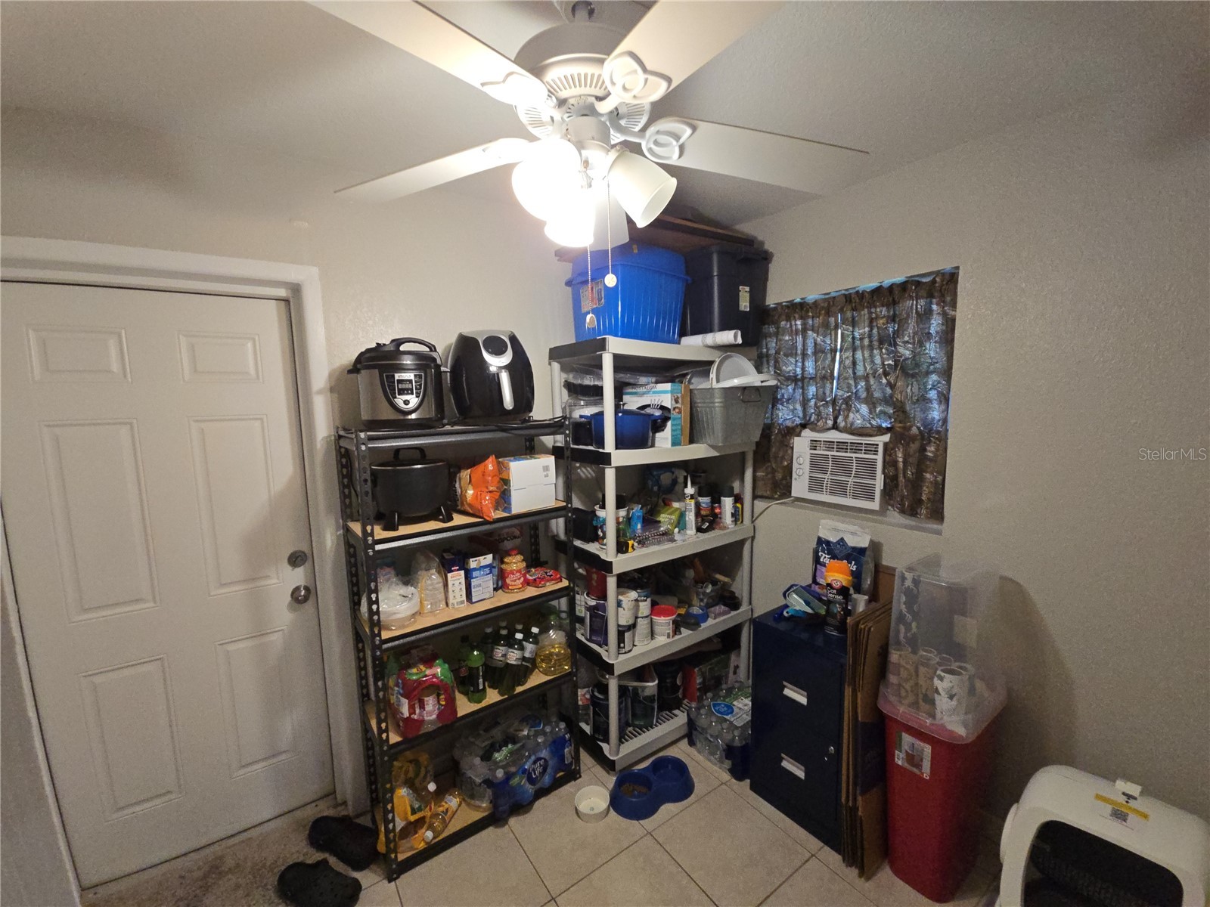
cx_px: 605
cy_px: 454
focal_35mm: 13
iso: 320
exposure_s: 1/60
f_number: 2.2
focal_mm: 2.2
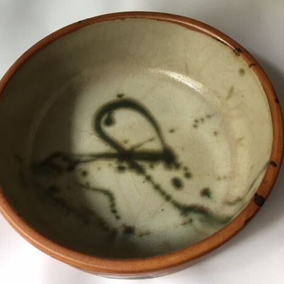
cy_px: 144
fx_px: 334
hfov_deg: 46.0
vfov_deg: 46.0
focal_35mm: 36
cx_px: 138
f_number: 2.2
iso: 32
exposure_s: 1/33
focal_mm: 4.15
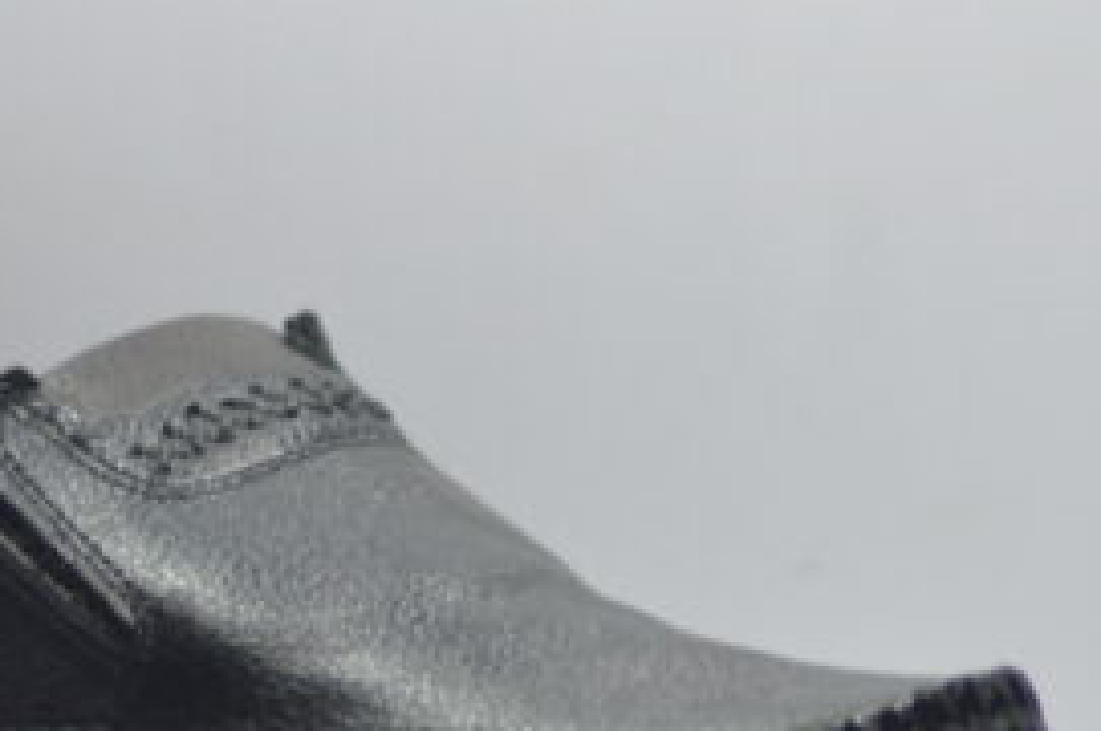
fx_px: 13719
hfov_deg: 4.6
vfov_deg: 3.1
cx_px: 260
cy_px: 502
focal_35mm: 449
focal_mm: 135
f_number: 4.2
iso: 640
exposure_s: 1/125
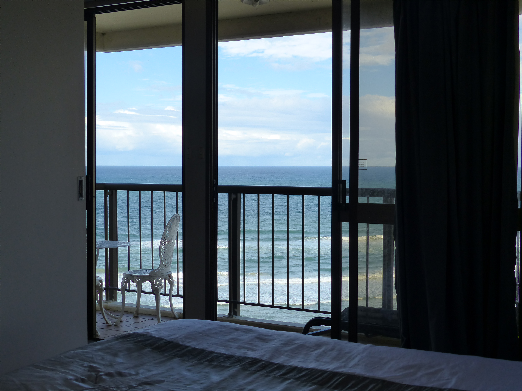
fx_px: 739
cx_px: 261
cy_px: 196
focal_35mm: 49
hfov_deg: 38.9
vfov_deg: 29.7
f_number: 4
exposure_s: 1/800
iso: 200
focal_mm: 8.4
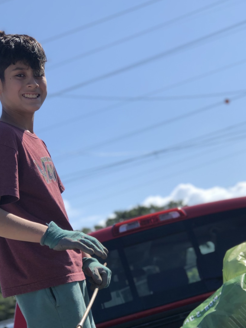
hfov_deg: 17.6
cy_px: 226
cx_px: 136
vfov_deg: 23.2
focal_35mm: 84
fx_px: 796
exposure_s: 1/1000
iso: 20
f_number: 2.8
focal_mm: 6.6
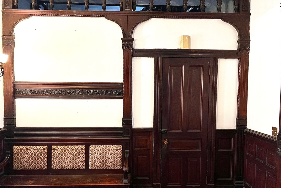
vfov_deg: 46.3
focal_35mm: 28
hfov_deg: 65.5
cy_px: 103
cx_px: 142
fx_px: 219
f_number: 1.5
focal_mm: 5.7
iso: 400
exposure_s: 1/40
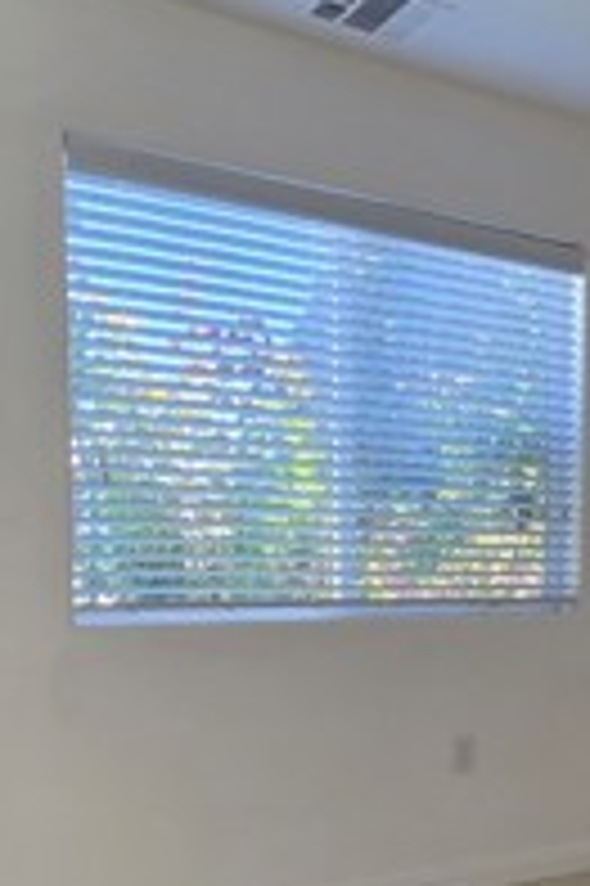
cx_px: 685
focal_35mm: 44
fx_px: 1083
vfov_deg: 43.2
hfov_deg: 27.3
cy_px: 661
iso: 160
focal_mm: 2.2
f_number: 1.9
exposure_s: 1/120
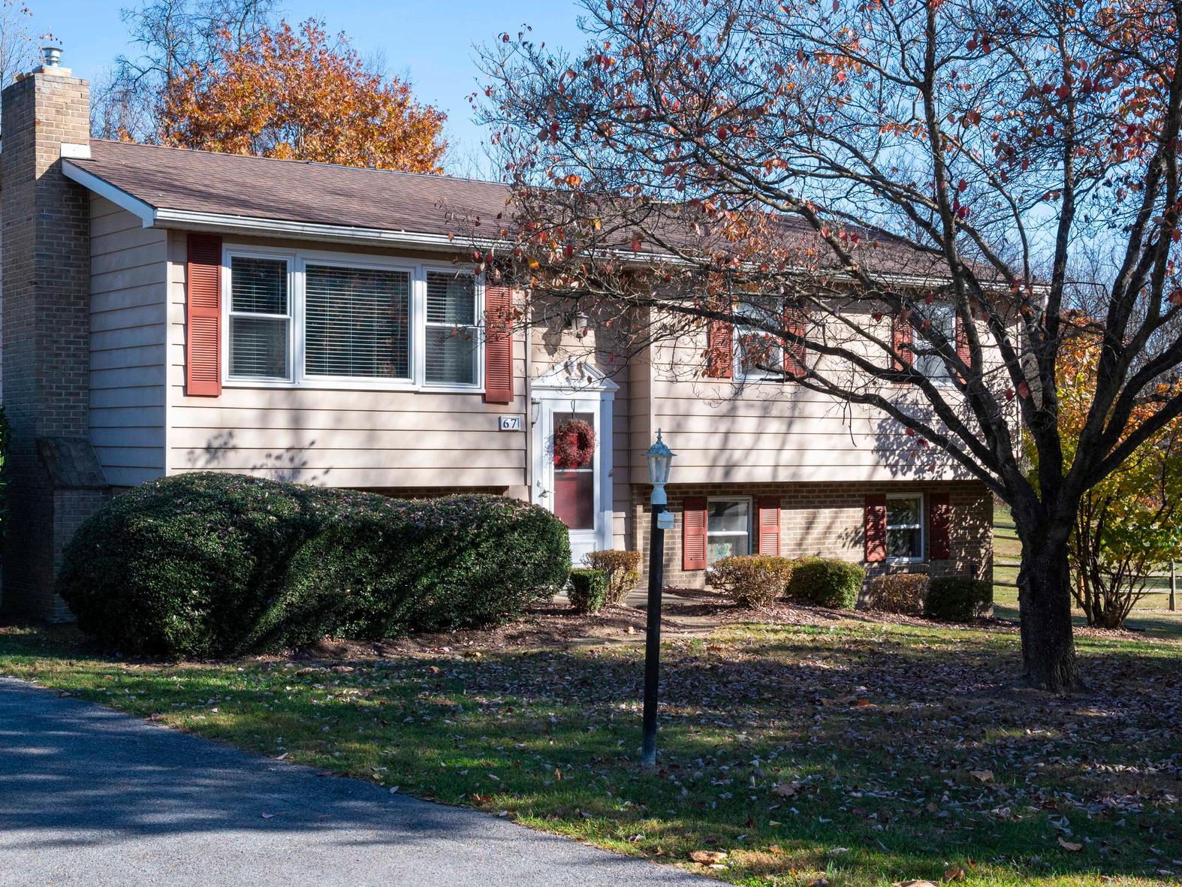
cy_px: 445
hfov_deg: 38.1
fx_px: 1708
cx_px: 511
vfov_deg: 29.1
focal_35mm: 50
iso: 1000
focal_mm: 40
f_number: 11
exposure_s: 1/500
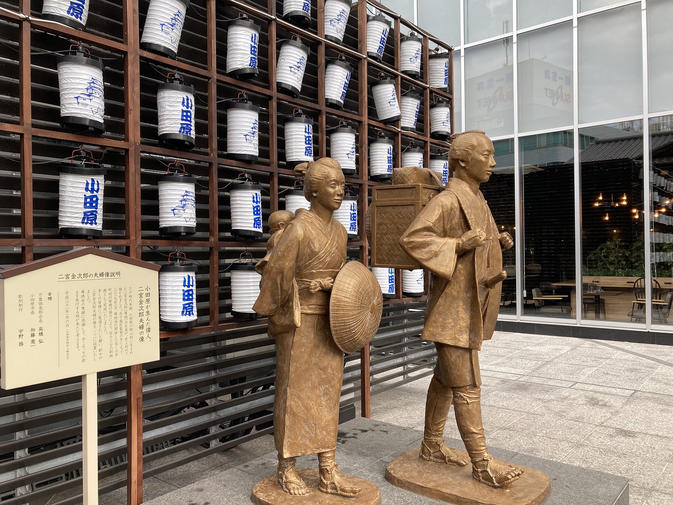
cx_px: 336
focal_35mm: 28
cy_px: 252
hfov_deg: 63.4
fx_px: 544
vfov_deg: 49.7
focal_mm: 3.99
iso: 25
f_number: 1.8
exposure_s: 1/122
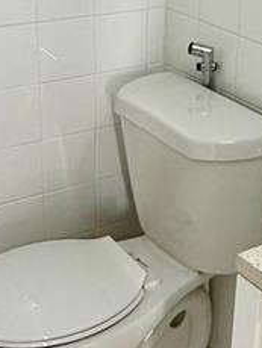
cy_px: 133
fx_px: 735
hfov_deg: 20.0
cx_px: 203
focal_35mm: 73
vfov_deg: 26.6
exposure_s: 1/60
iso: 160
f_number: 2.2
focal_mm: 2.22
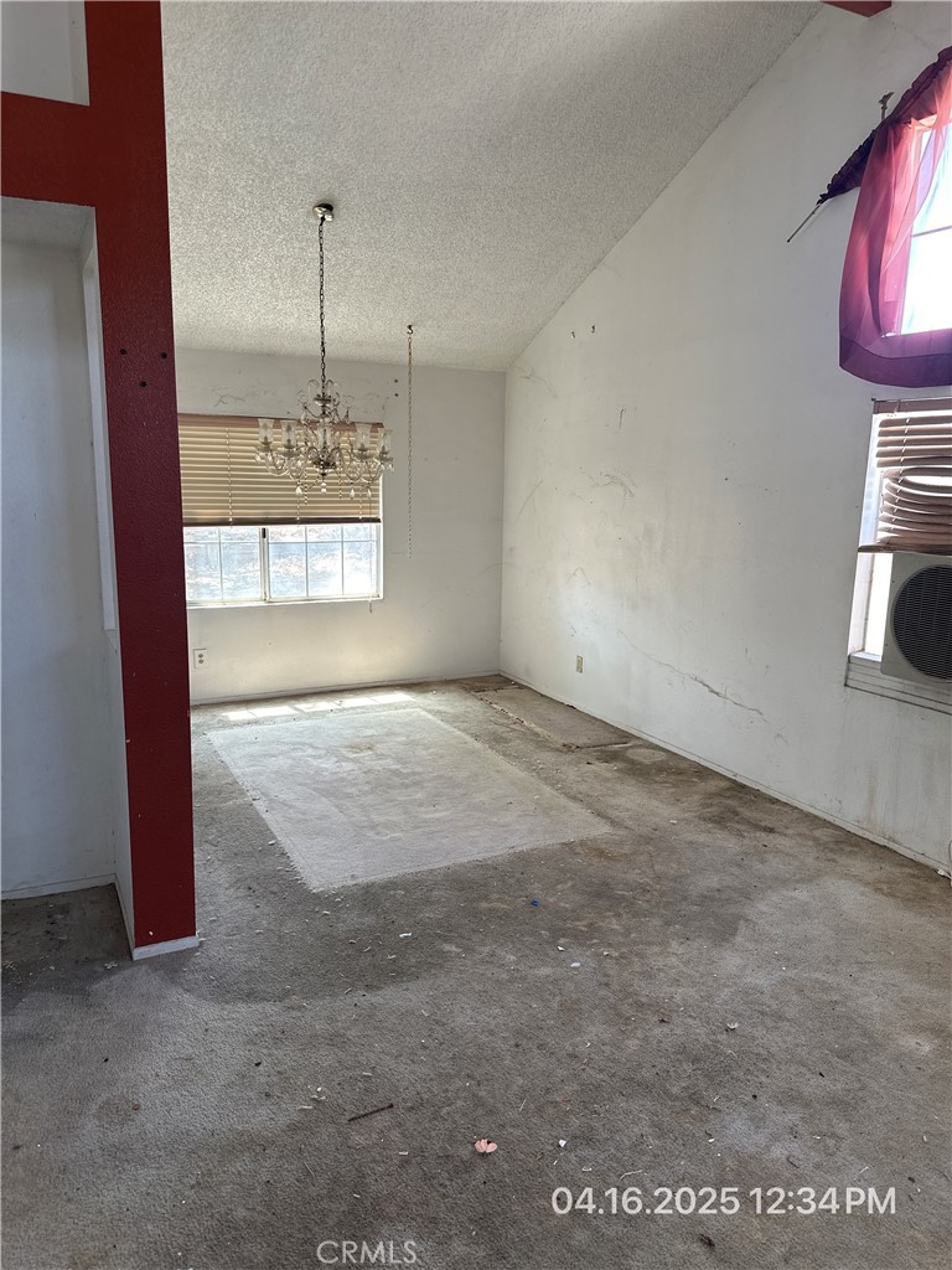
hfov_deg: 56.8
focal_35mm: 24
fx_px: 880
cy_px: 635
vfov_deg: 71.6
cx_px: 476
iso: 100
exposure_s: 1/121
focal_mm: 6.86
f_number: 1.78
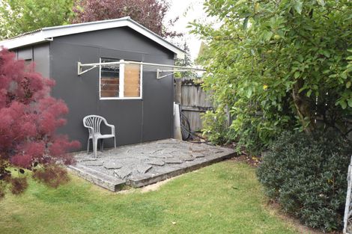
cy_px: 117
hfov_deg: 61.9
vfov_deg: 43.6
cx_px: 176
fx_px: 293
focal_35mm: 30
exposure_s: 1/160
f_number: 6.3
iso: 400
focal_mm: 20
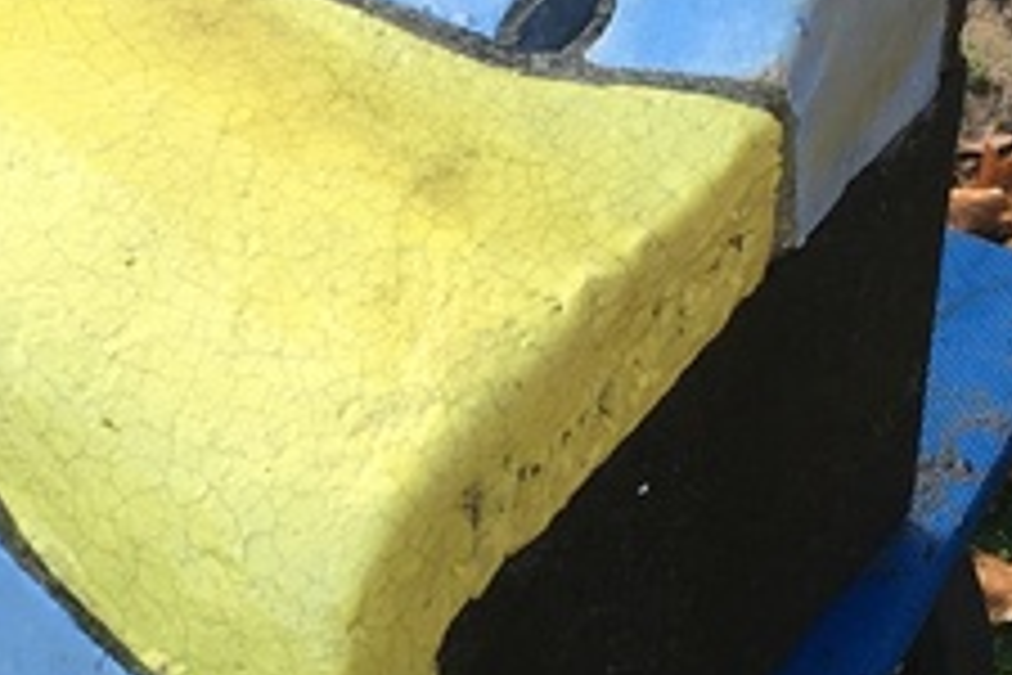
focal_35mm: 103
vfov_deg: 13.0
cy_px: -104
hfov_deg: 19.6
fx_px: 2895
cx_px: 211
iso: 25
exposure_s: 1/125
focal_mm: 4.15
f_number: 2.2
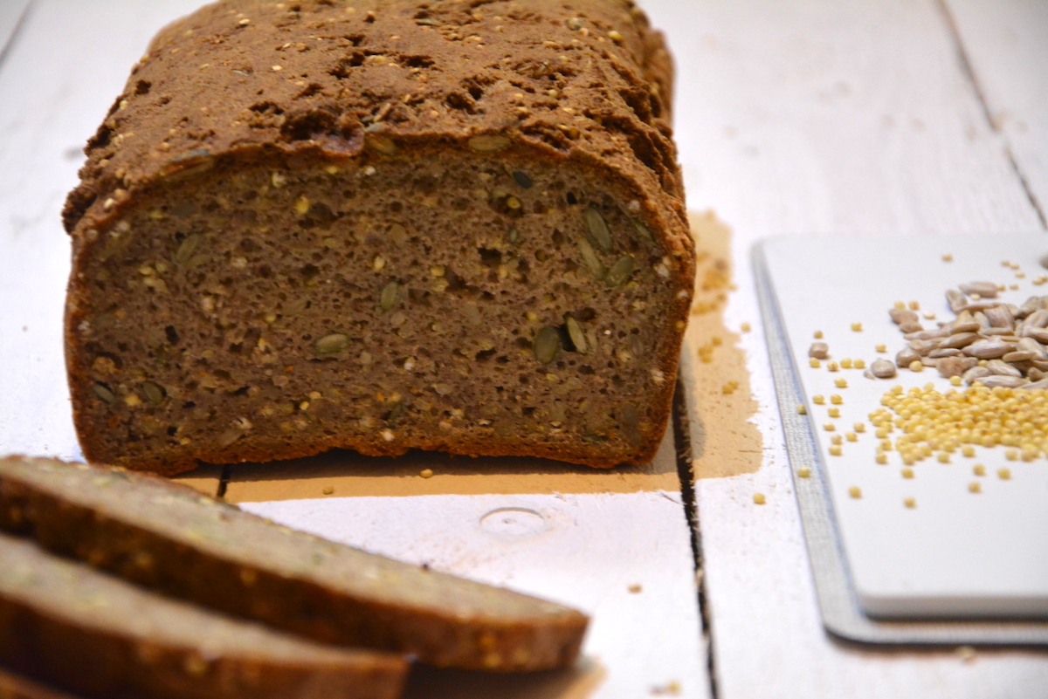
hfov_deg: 15.2
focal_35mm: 135
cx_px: 524
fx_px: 3931
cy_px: 350
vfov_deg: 10.2
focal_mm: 90
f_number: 5.6
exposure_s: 1/30
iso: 2200
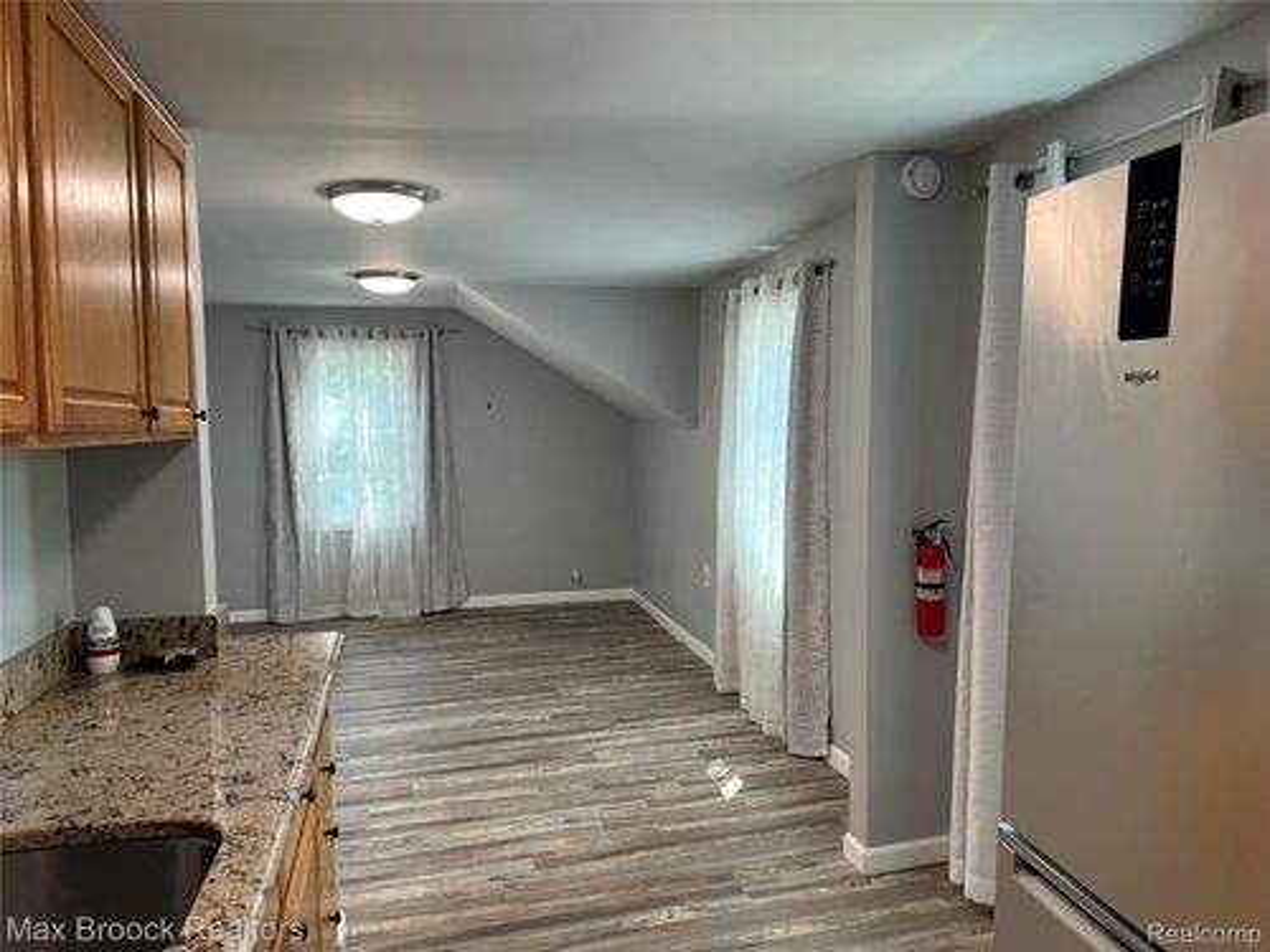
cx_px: 635
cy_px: 476
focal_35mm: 26
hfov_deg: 67.3
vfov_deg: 53.1
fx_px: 954
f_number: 1.5
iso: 100
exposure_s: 1/120
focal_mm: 5.7
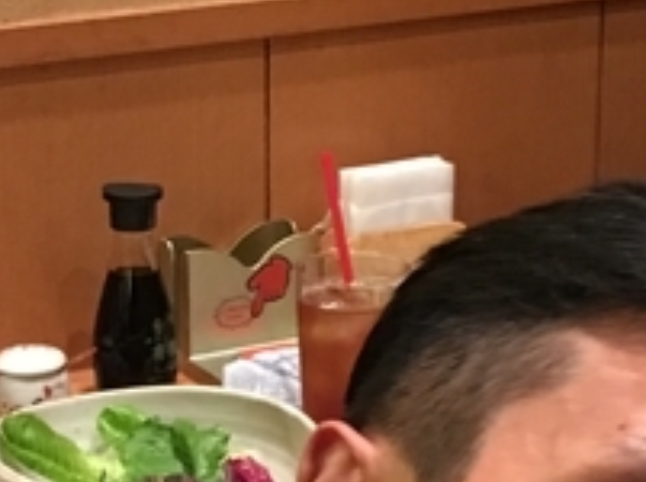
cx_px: 325
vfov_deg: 10.0
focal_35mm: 148
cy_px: 308
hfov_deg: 13.4
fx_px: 2757
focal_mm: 4.15
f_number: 2.2
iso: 100
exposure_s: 1/4
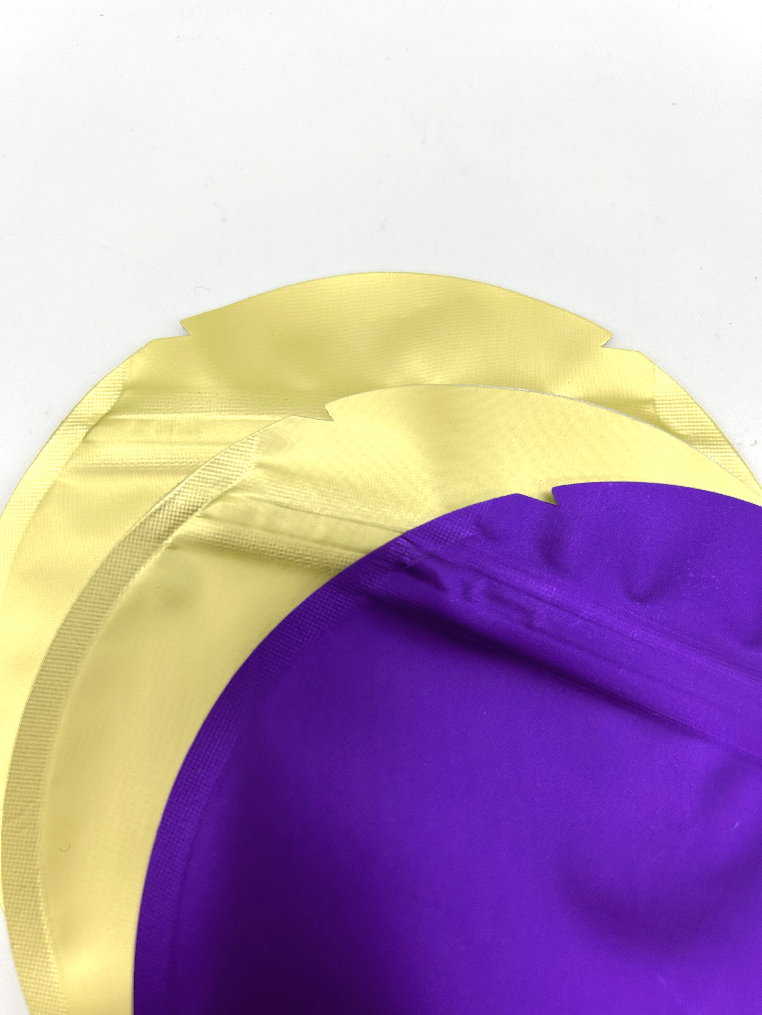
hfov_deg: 53.1
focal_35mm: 26
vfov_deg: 67.3
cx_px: 381
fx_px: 763
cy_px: 508
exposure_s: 1/443
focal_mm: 5.7
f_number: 1.5
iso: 50
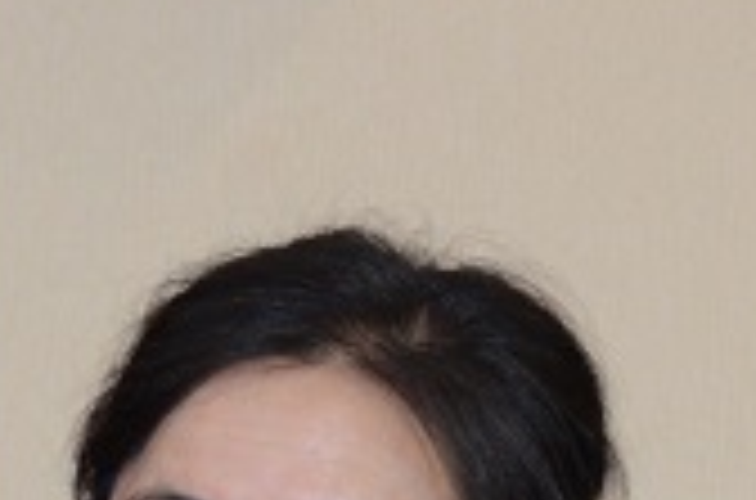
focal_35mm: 436
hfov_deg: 4.7
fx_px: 9130
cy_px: 860
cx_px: 403
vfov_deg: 3.1
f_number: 5.6
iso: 1250
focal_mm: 60
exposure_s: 1/60
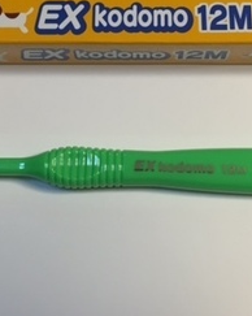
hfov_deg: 24.2
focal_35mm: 63
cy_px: 90
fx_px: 588
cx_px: 116
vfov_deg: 29.7
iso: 40
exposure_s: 1/40
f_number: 2.2
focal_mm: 4.15
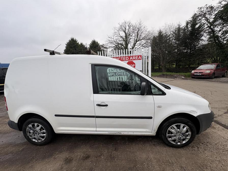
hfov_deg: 102.1
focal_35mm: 14
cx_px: 114
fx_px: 92
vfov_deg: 85.7
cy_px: 86
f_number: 2.2
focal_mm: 2.22
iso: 40
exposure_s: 1/220
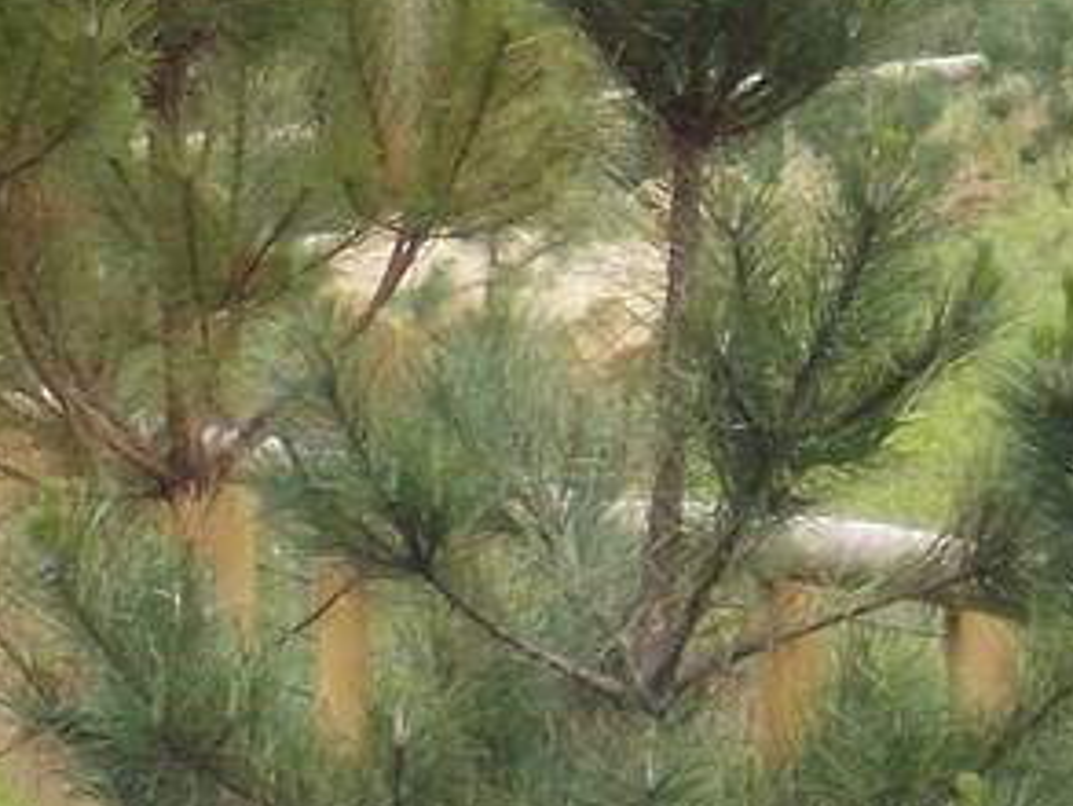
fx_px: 21986
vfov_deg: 2.1
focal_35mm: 709
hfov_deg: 2.8
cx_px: -721
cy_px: 388
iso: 80
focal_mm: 23
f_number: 6.5
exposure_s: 1/80
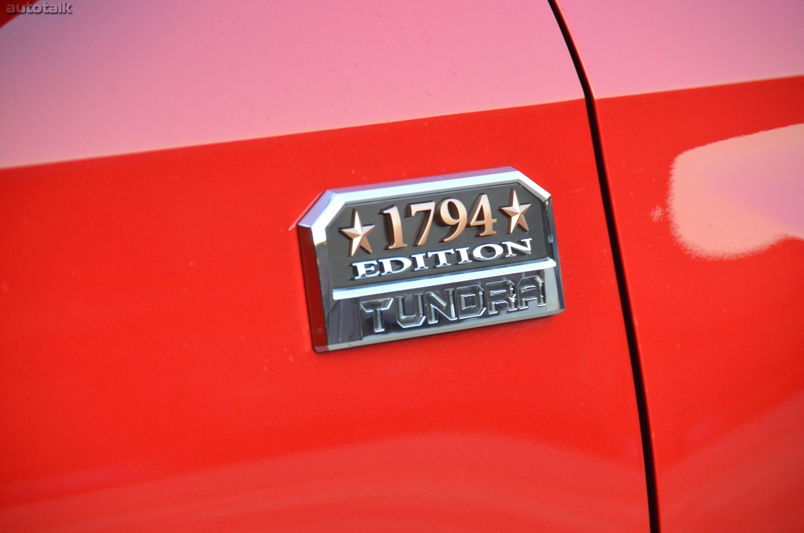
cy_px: 266
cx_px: 402
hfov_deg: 6.9
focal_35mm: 300
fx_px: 6686
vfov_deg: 4.6
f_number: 5.6
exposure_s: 1/250
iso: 1600
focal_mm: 200
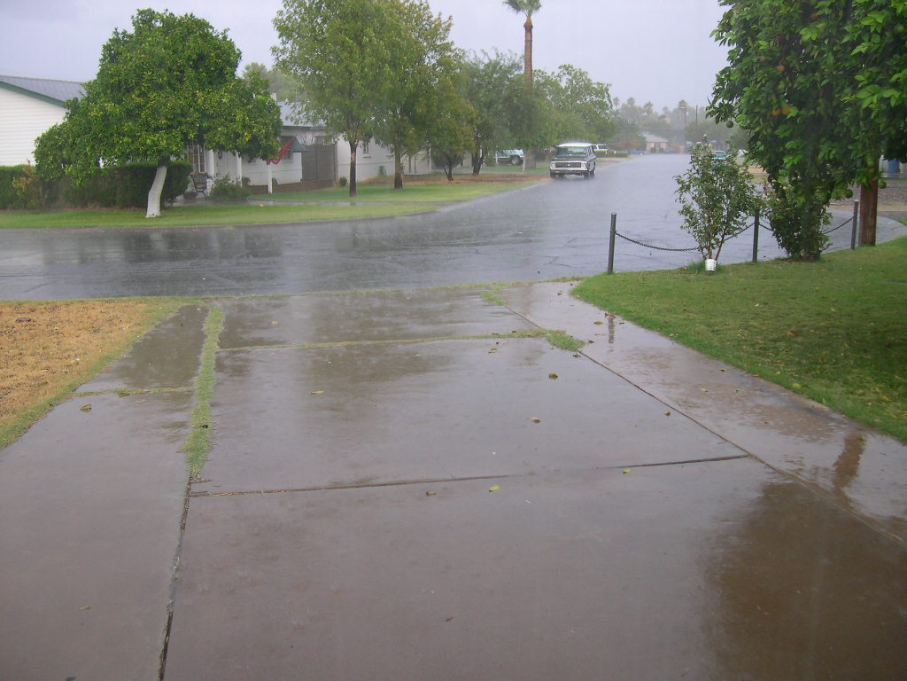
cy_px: 340
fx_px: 996
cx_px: 454
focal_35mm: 38
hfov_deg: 49.0
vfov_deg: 37.7
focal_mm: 8
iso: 100
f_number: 2.8
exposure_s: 1/13.9
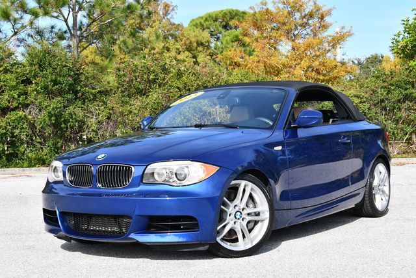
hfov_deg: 32.4
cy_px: 139
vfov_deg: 22.0
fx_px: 717
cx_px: 208
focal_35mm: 62
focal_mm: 31
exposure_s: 1/250
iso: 160
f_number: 8
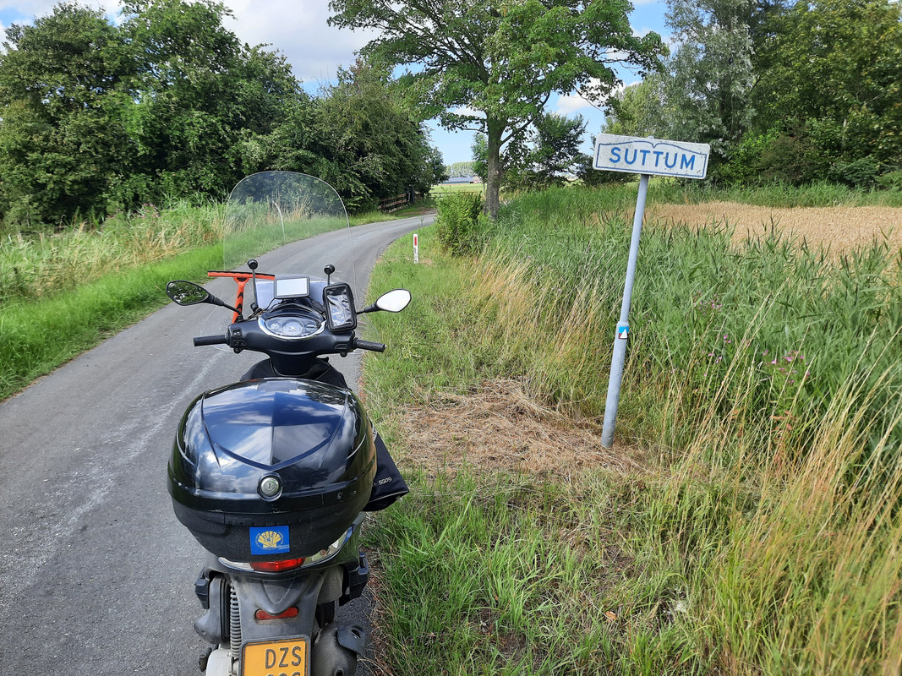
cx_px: 451
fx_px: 651
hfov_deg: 69.4
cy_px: 338
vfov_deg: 54.9
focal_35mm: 25
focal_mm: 4.6
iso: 32
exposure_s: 1/470
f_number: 2
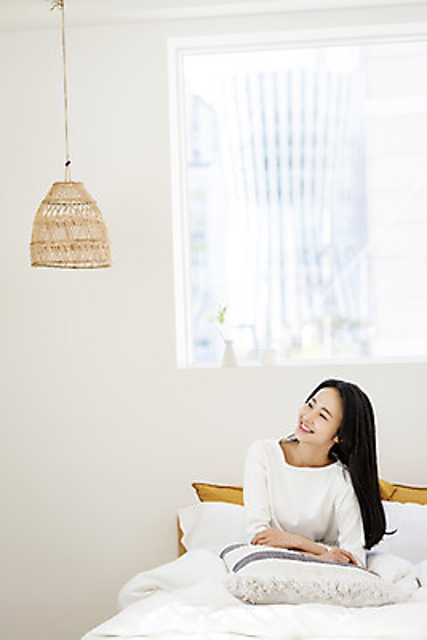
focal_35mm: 85
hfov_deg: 16.1
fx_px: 1511
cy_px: 320
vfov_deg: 23.9
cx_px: 214
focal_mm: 85
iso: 100
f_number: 2.8
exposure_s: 1/160
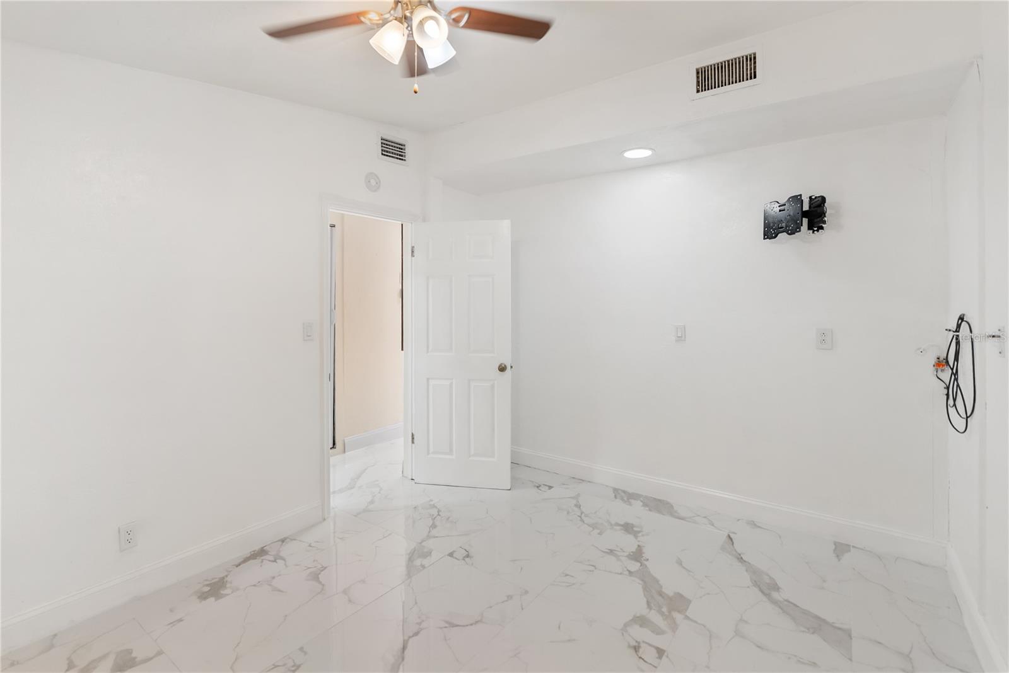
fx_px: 449
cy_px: 336
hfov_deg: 96.7
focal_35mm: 16
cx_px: 504
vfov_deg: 73.8
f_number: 2.8
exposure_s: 1/125
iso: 400
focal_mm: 16
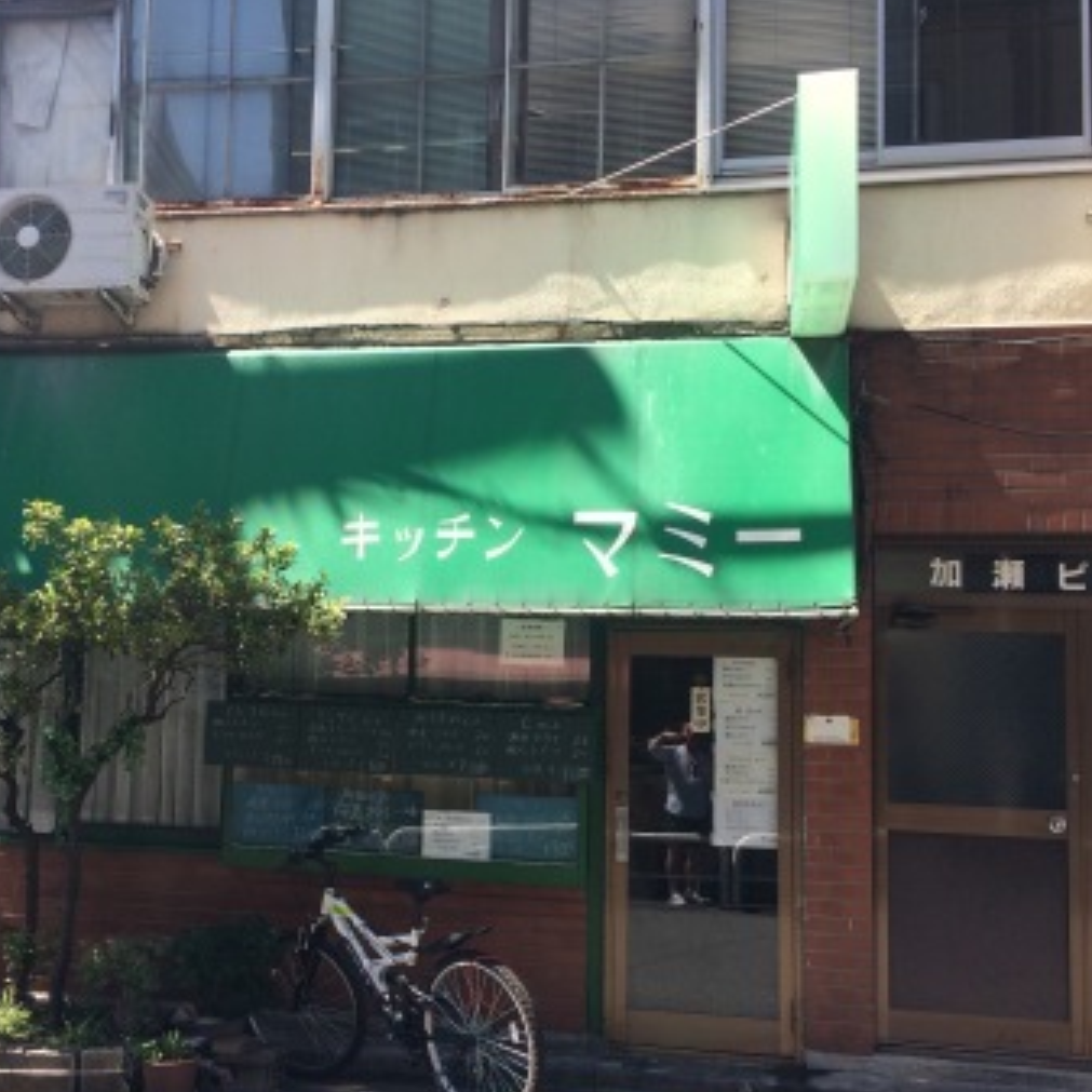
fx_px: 1356
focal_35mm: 38
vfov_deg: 43.8
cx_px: 405
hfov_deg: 43.5
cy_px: 588
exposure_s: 1/586
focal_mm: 4.15
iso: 32
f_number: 2.2
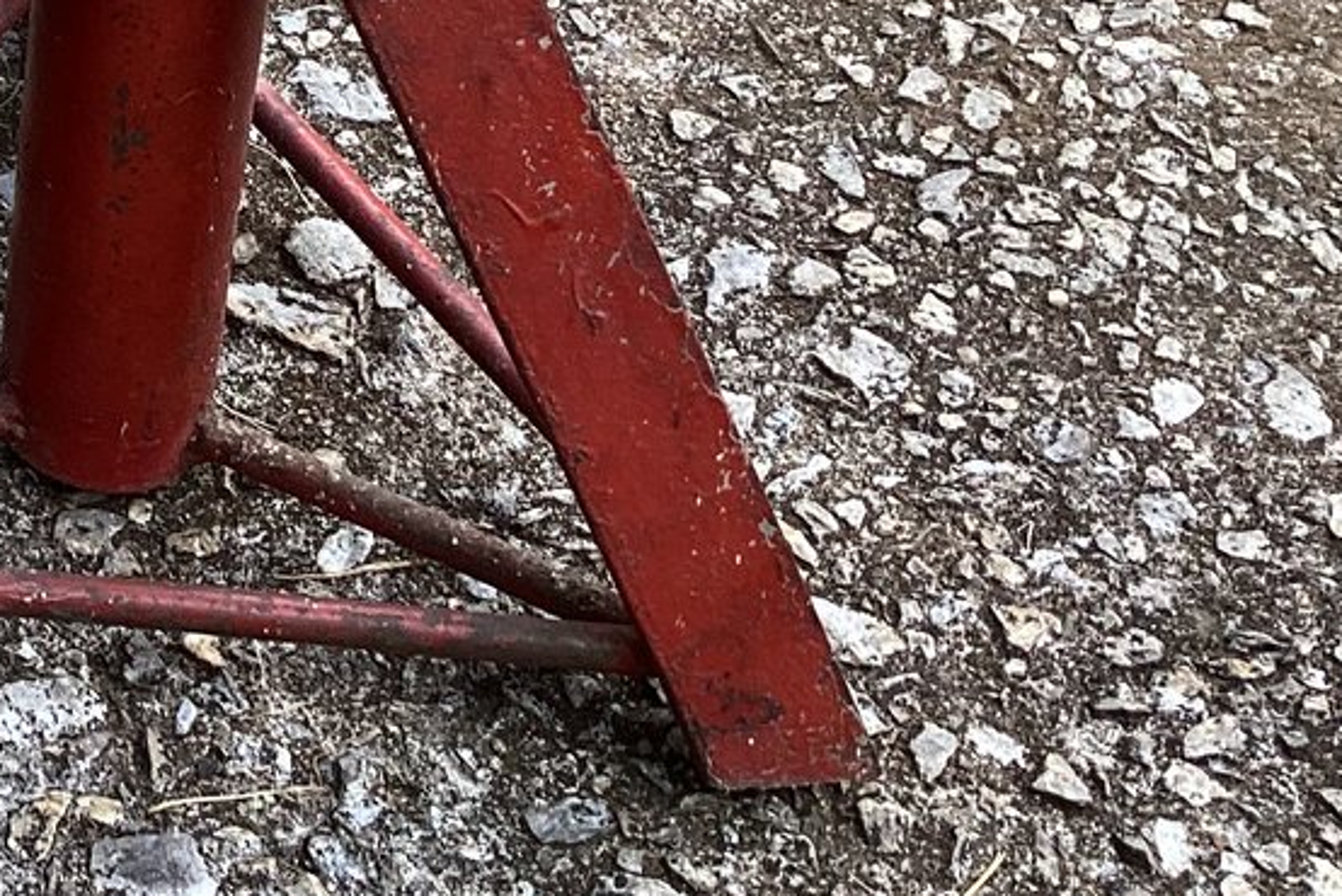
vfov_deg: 15.0
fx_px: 3282
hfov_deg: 20.7
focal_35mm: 88
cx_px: -481
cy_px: -178
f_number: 2.4
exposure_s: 1/237
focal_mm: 3.3
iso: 25
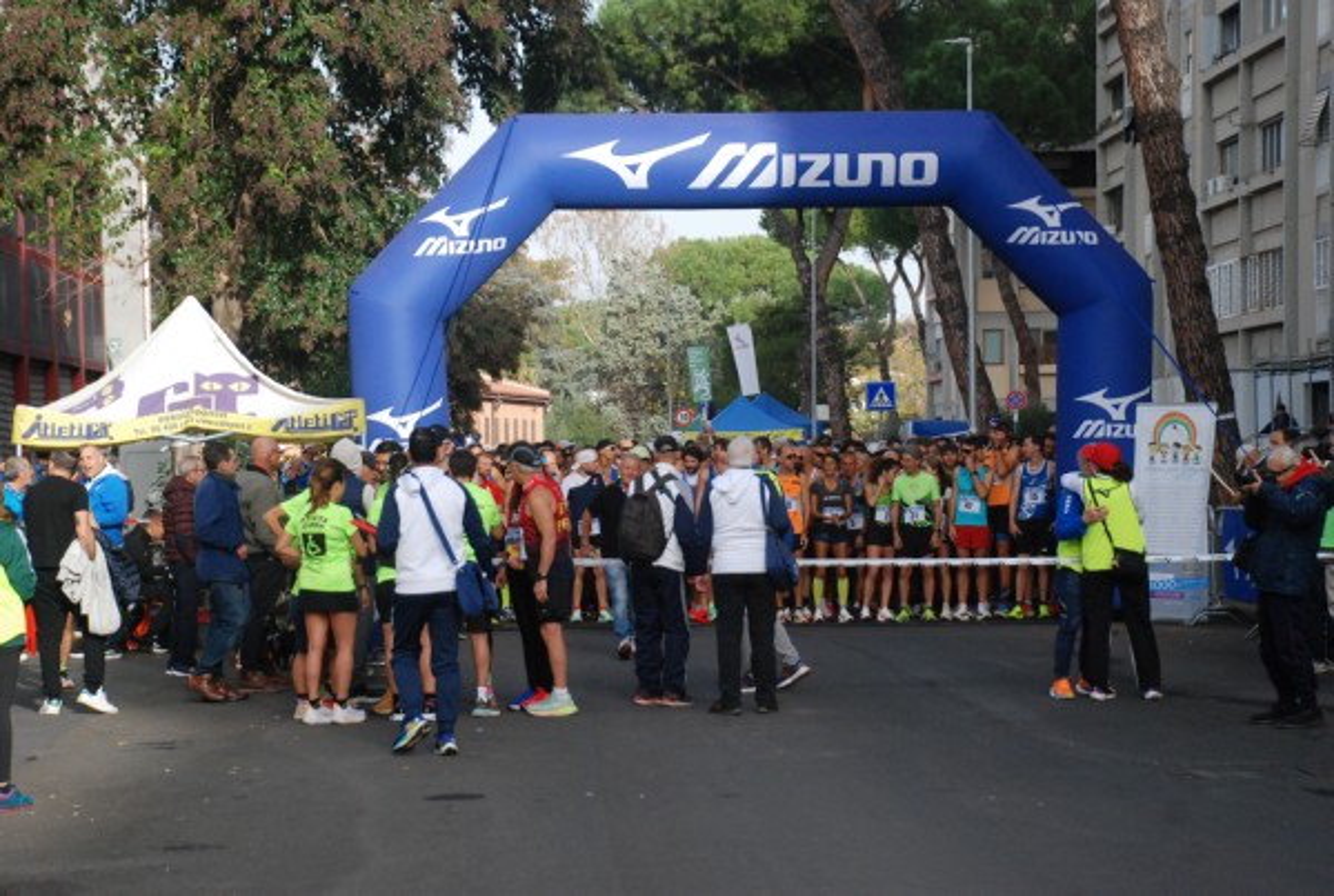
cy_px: 448
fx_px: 3677
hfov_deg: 20.6
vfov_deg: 13.9
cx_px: 667
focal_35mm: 99
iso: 1000
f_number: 5.3
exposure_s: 1/1250
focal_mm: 66
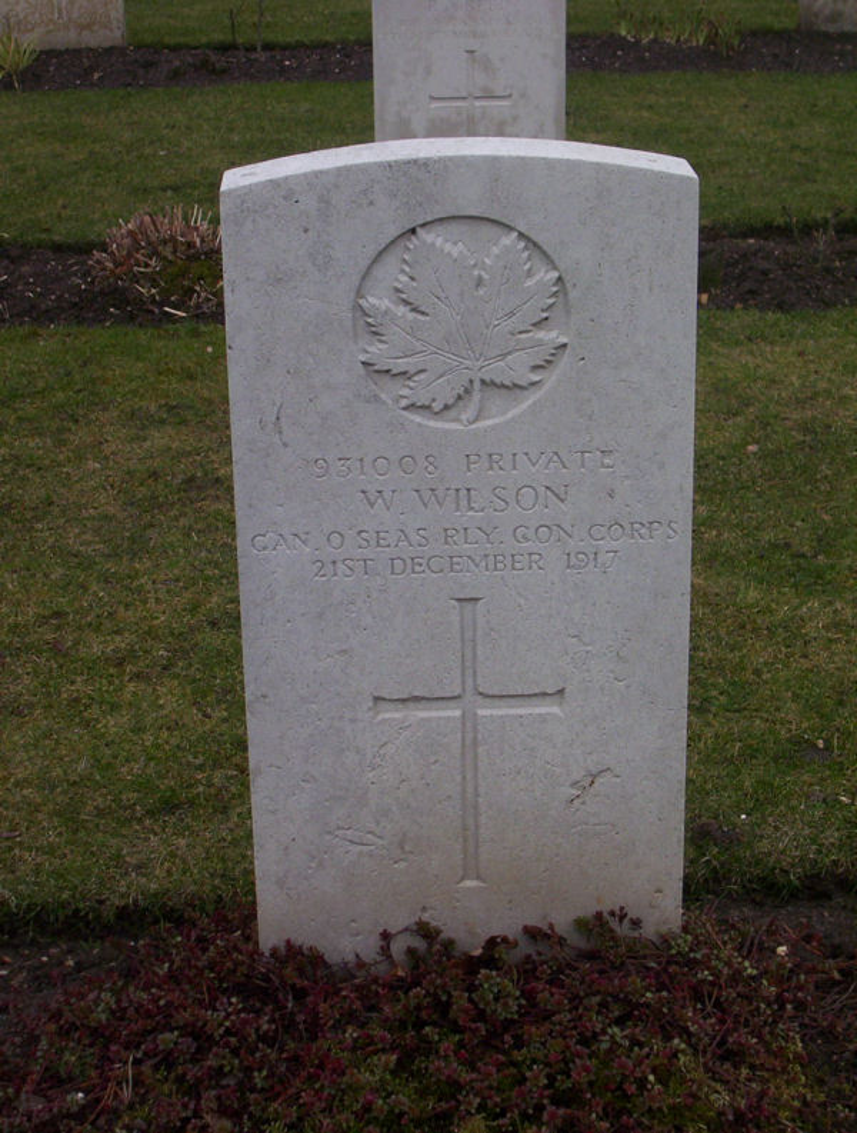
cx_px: 428
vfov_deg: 24.0
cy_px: 566
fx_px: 2659
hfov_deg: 18.3
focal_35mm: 81
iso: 100
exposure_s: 1/419
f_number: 3.62
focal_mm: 10.76
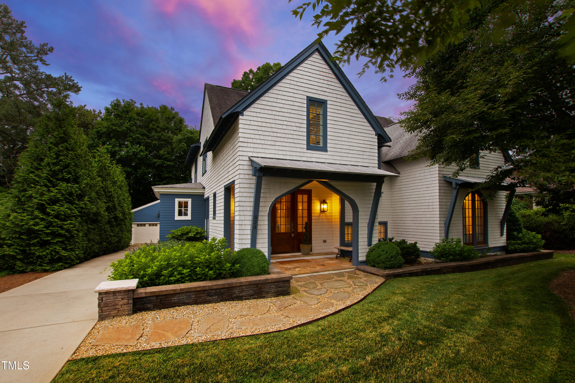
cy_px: 192
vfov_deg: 77.3
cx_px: 288
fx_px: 240
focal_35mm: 15
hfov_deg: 100.4
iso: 100
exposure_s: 1/1.67
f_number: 8
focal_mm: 10
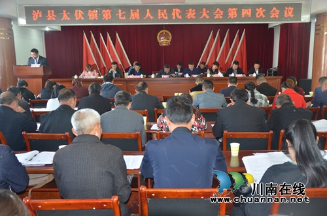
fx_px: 326
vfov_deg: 36.7
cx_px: 164
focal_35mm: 36
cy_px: 108
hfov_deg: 53.2
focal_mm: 24
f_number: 3.8
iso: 800
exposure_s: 1/60
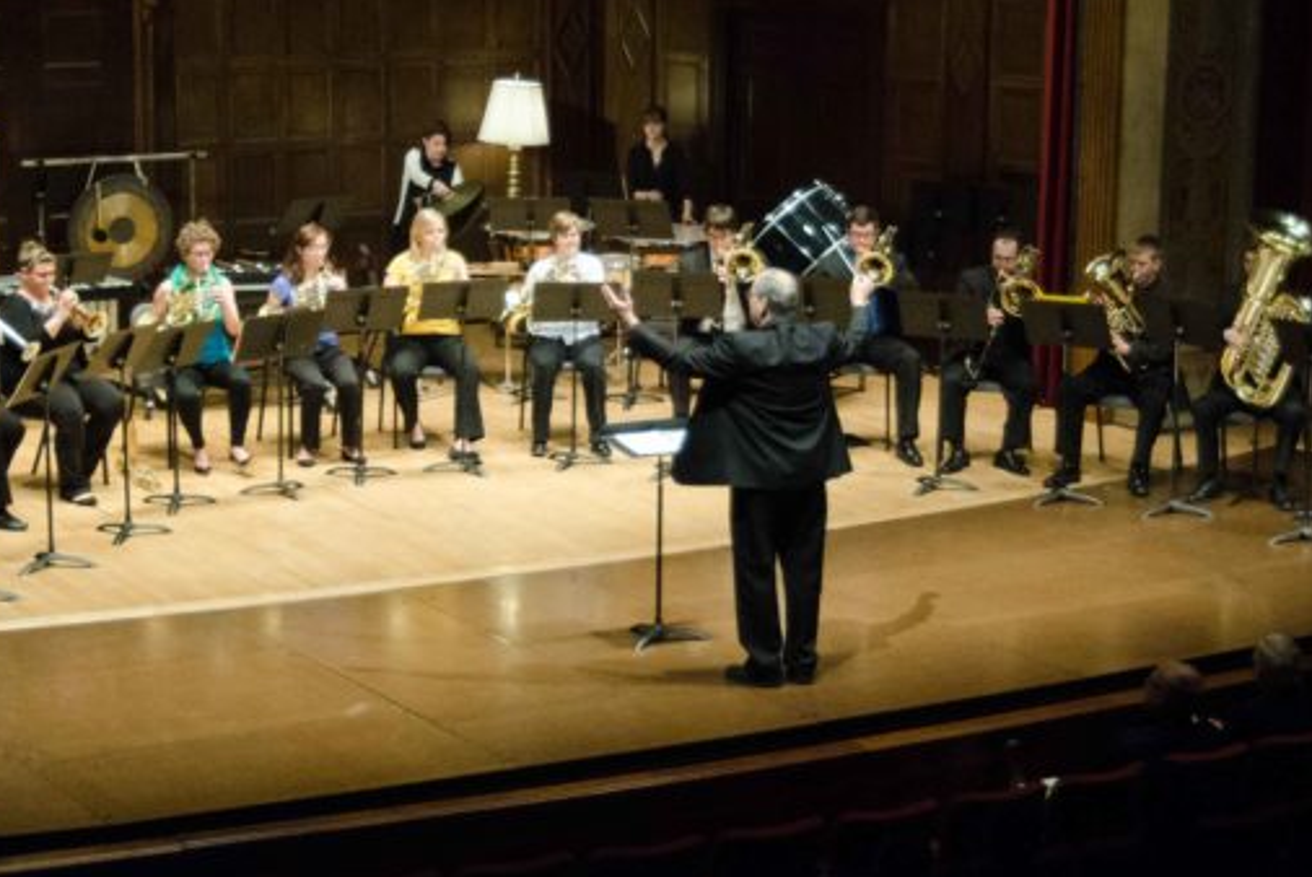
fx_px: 3318
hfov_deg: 22.3
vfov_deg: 15.0
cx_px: 547
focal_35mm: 91
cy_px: 387
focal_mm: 40
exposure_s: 1/320
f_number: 4.2
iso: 5000
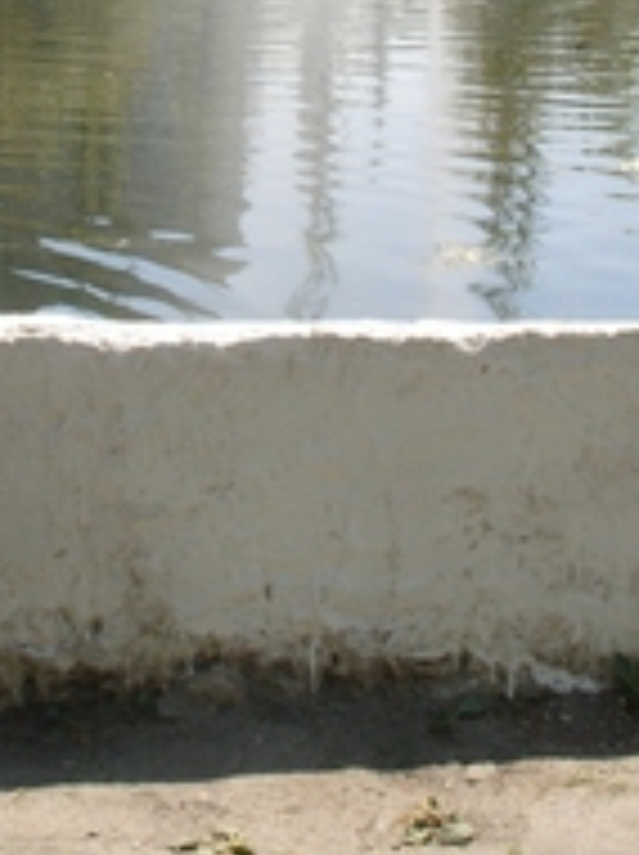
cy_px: -117
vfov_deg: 22.1
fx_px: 2047
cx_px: 205
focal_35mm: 83
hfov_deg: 17.7
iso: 80
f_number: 5.7
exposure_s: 1/350
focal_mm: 7.8
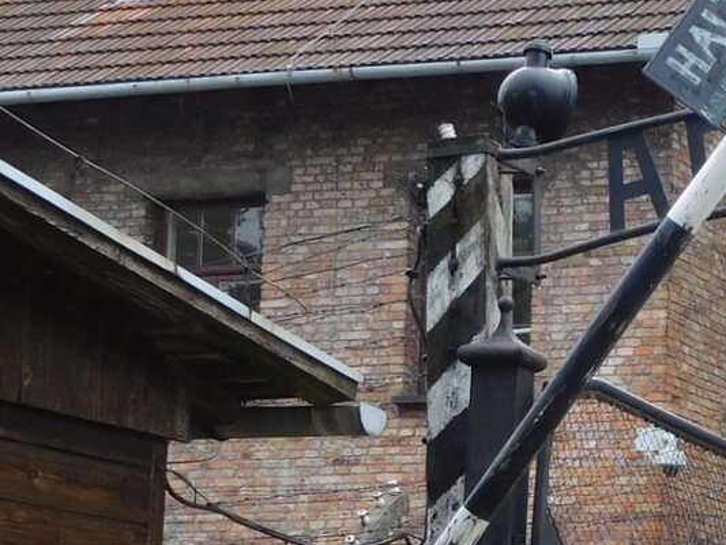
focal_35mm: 126
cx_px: 1264
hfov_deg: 14.1
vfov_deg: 11.7
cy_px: 496
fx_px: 2643
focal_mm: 6.2
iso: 125
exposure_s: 1/125
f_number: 3.8
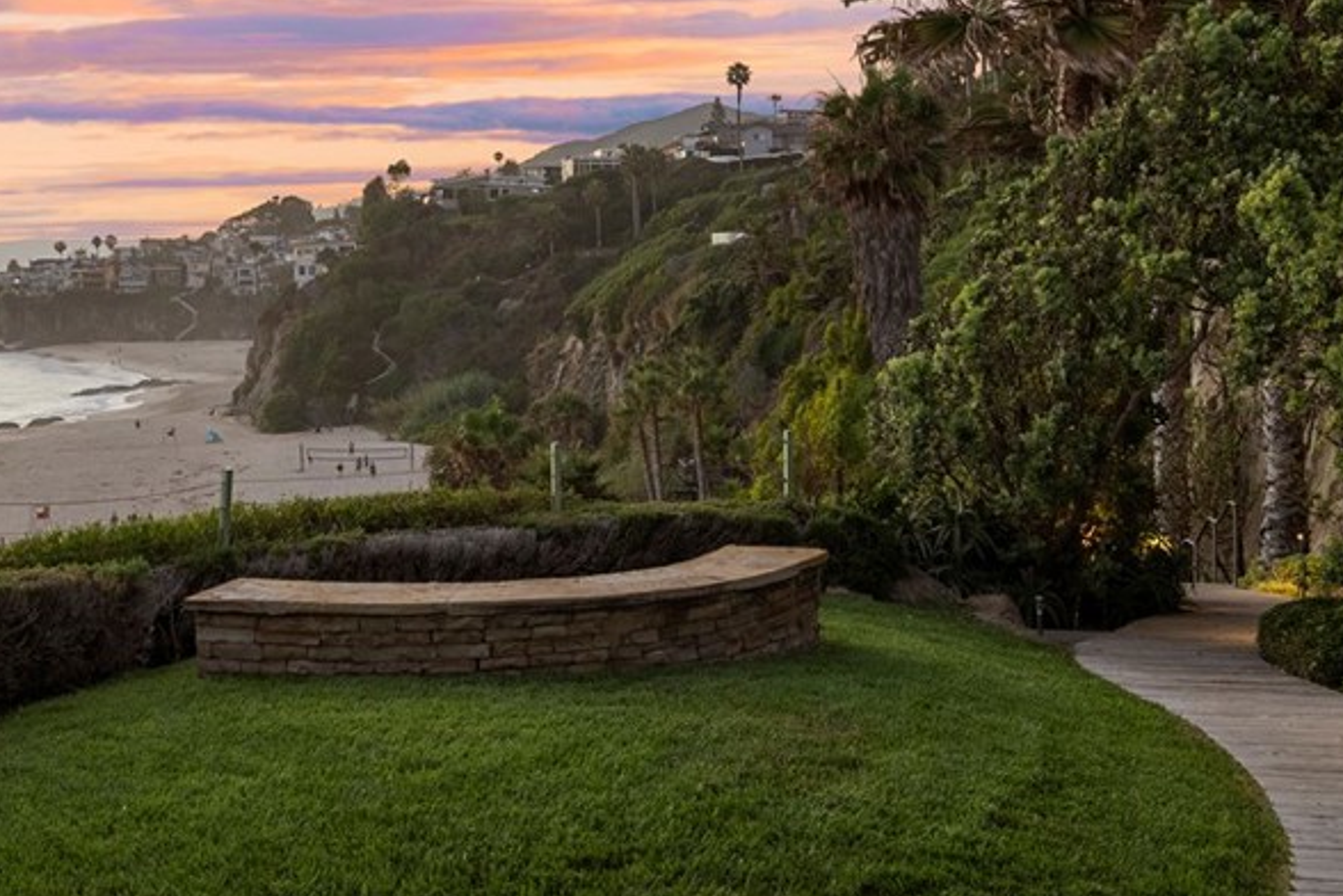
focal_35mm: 47
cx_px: 608
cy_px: 289
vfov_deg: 28.4
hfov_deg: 41.9
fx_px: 1753
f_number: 8
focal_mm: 27
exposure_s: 1/2.5
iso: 100
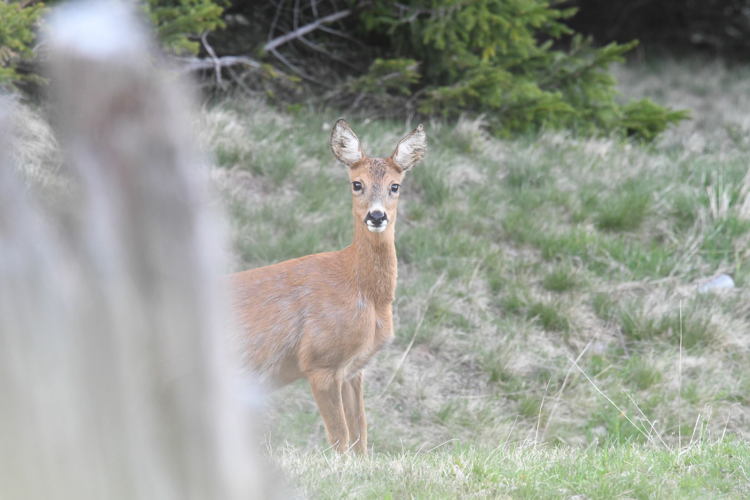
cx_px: 375
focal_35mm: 630
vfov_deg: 2.2
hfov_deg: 3.3
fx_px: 13124
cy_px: 250
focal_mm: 420
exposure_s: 1/160
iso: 2000
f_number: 8
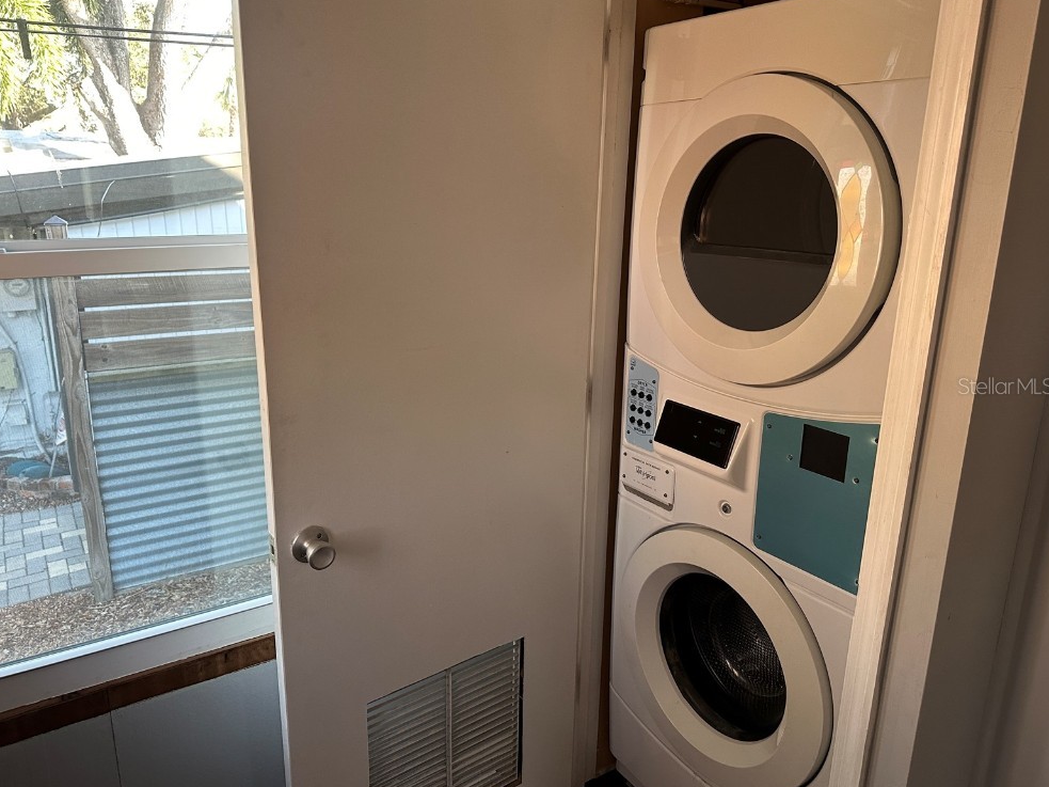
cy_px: 385
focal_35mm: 25
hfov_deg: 69.4
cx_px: 512
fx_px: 758
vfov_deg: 54.9
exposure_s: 1/121
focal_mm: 6.86
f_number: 1.78
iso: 250
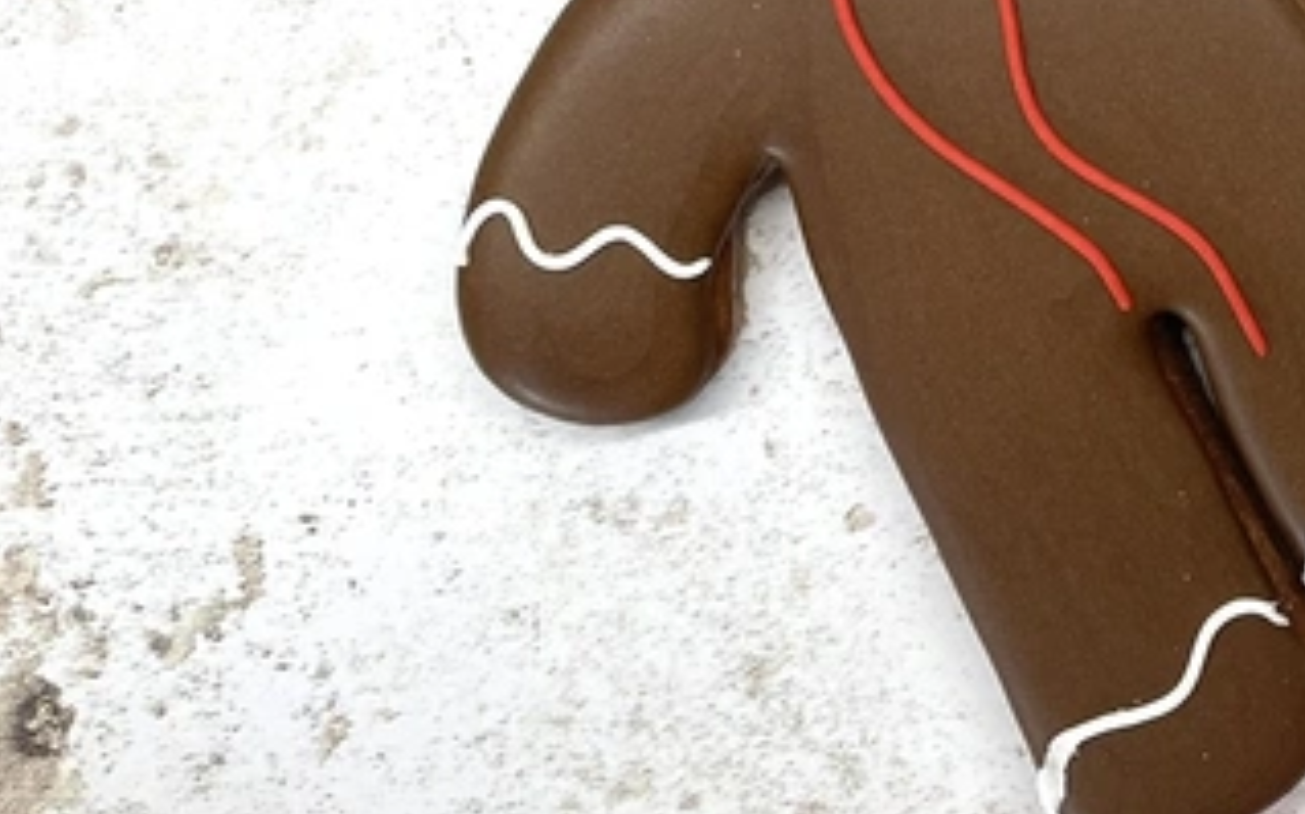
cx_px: 1248
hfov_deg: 26.0
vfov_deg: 15.7
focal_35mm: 76
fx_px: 2702
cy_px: -413
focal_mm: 4.2
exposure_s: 1/121
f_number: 1.6
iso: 125
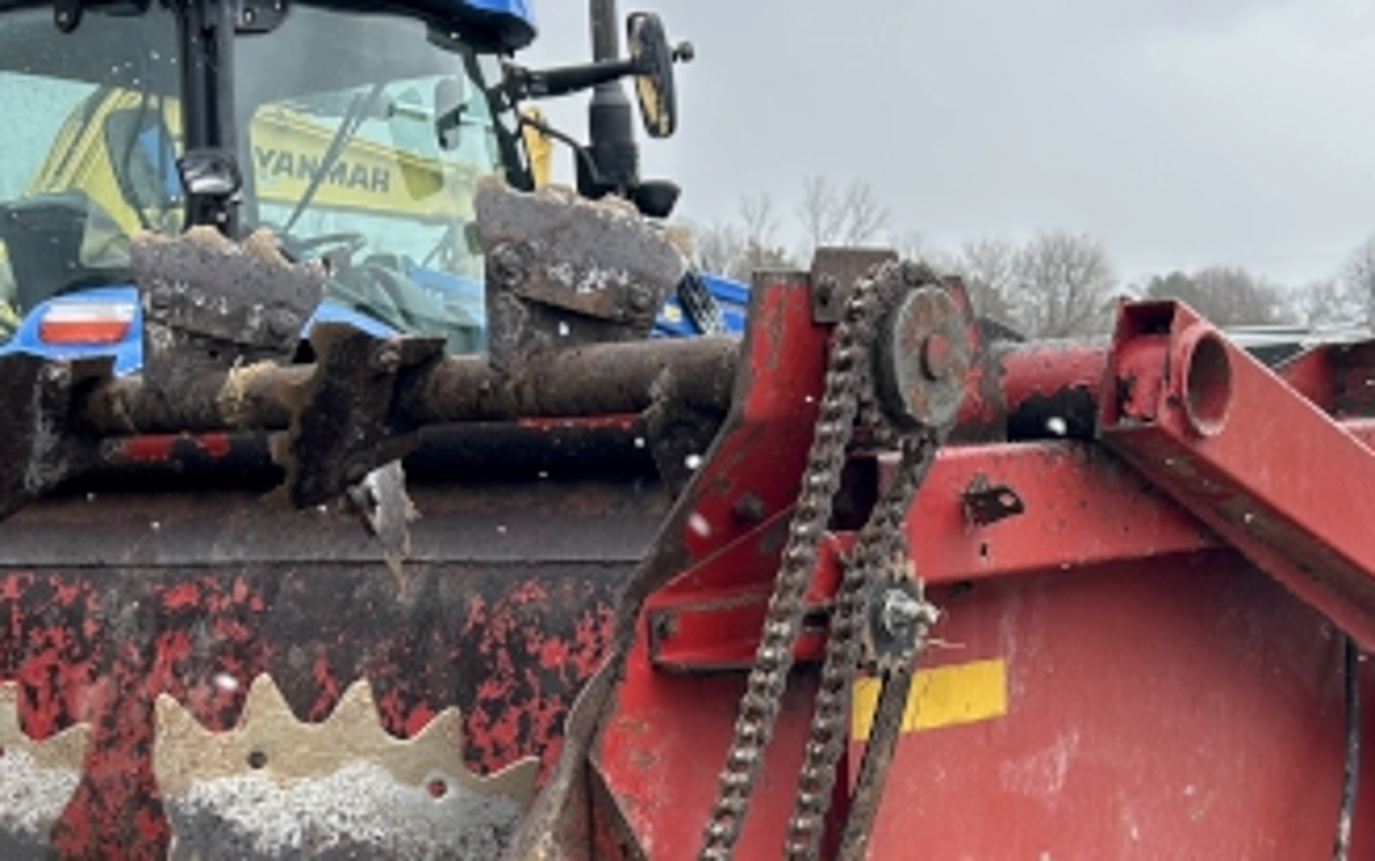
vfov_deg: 18.8
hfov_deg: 30.6
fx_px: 2512
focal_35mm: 67
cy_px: 894
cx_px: 660
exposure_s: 1/1009
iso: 50
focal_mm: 5.7
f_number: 1.5
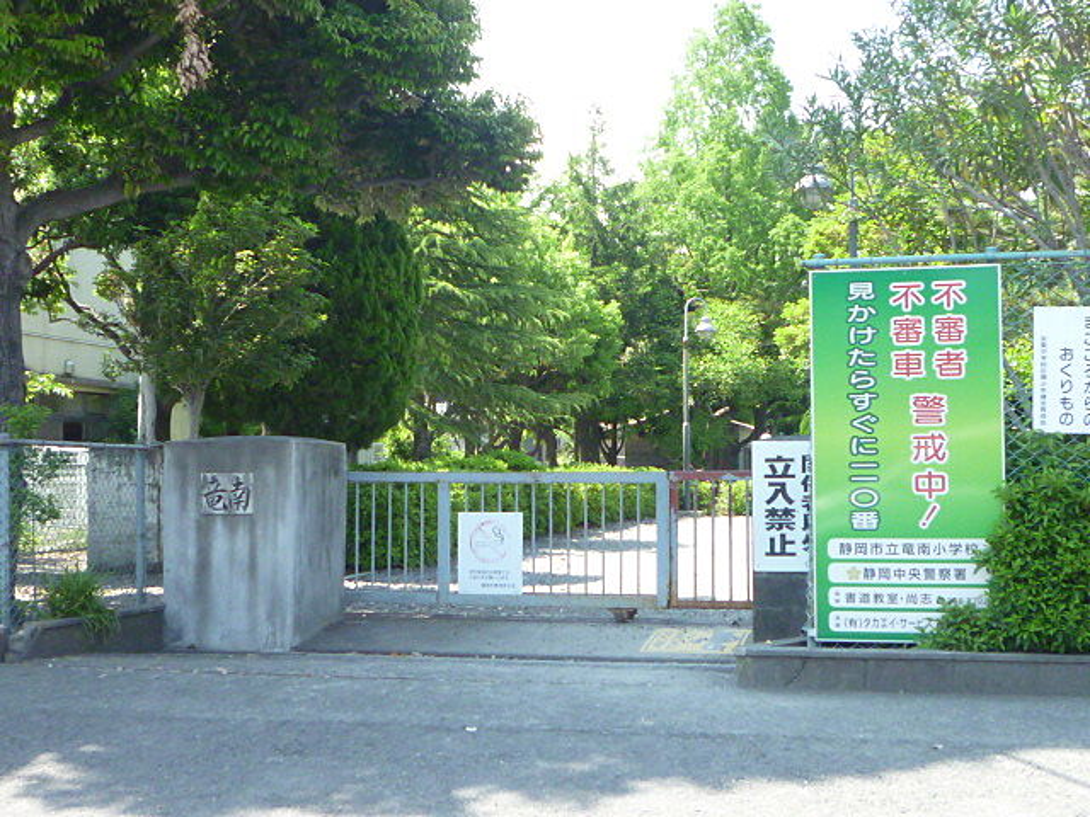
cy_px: 408
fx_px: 1574
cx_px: 545
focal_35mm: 50
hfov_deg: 38.2
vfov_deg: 29.1
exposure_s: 1/500
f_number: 2.8
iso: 200
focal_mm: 4.5
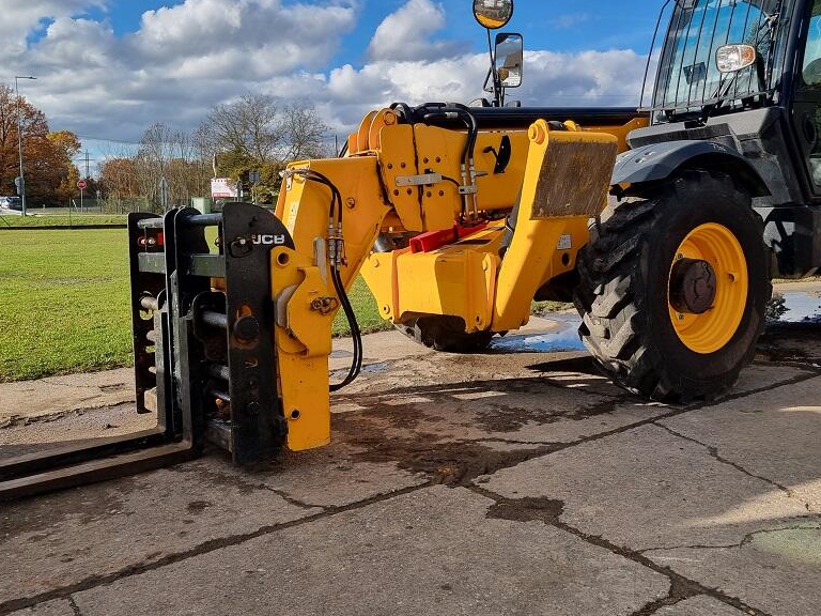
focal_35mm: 32
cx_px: 464
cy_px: 215
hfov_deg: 56.6
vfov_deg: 43.7
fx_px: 759
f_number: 1.8
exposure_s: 1/704
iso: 50
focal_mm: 6.7
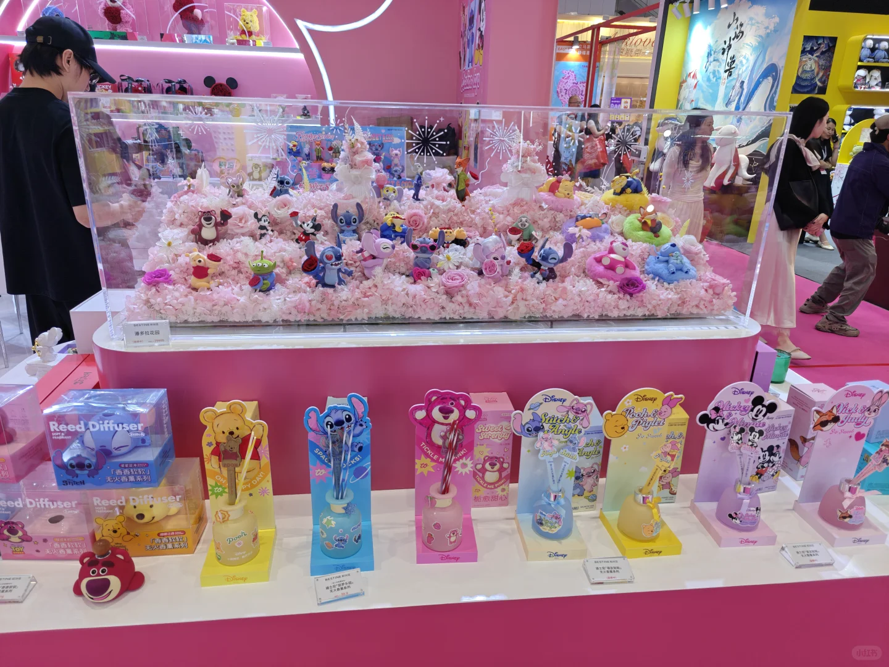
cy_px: 334
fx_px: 591
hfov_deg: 73.9
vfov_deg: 58.9
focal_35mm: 23
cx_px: 444
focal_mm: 6.06
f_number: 1.6
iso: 50
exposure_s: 1/100
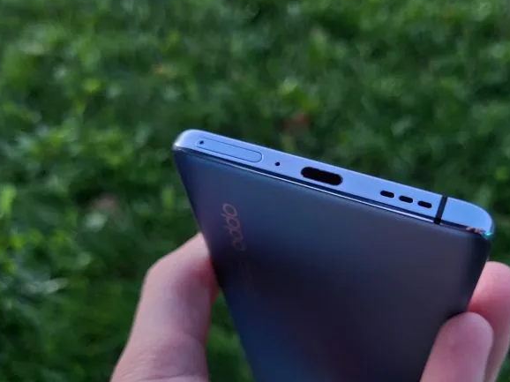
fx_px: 530
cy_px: 251
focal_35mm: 36
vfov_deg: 39.2
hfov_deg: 51.1
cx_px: 304
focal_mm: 5.4
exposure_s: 1/9
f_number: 1.8
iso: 400
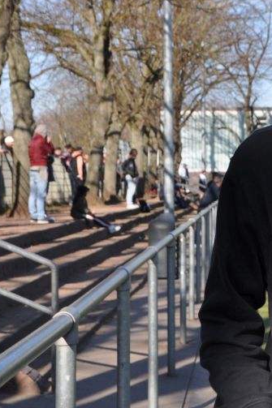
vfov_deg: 17.6
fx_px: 1315
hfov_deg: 11.6
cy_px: 139
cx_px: 326
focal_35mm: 116
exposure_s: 1/250
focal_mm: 38
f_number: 8
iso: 200
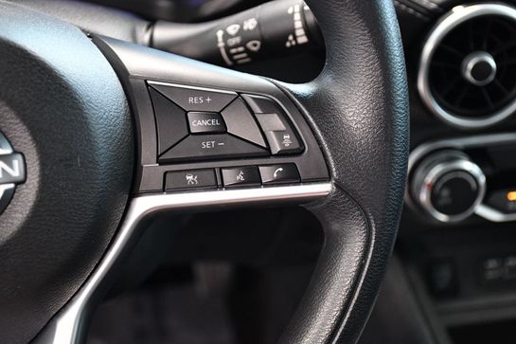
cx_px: 273
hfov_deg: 27.3
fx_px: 1060
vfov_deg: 18.4
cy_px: 172
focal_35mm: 74
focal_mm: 42
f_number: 4.5
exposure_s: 1/60
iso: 2500
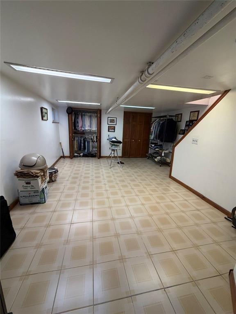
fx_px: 127
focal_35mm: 14
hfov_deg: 85.7
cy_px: 157
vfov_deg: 102.1
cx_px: 118
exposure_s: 1/60
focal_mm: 2.22
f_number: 2.2
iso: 200
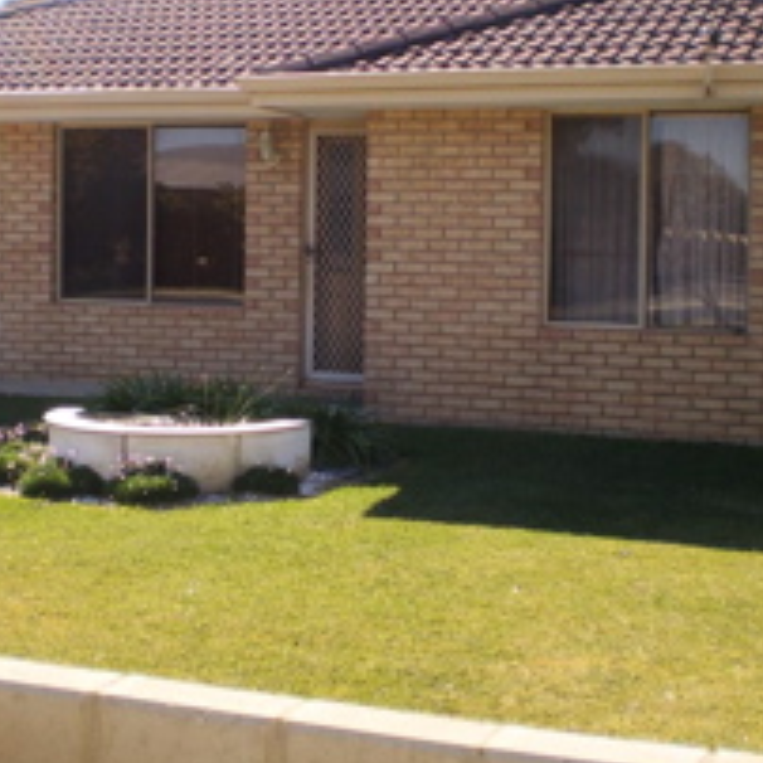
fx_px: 1571
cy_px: 264
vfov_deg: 27.2
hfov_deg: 27.3
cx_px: 332
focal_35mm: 63
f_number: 3.1
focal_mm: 6.3
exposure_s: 1/640
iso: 64
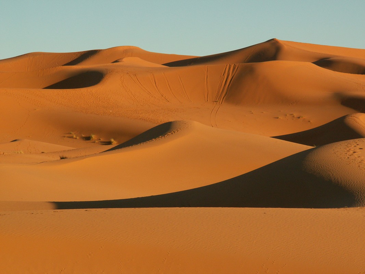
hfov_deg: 12.4
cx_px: 182
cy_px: 137
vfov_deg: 9.3
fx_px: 1676
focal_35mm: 159
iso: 50
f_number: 8
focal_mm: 26
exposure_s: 1/160
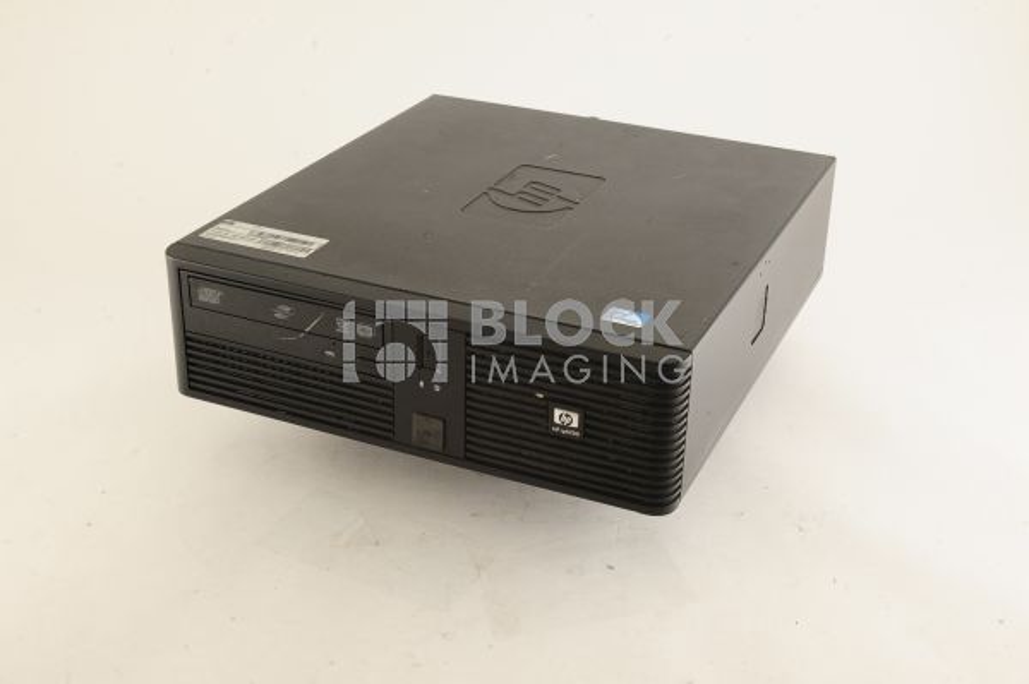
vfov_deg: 26.9
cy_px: 342
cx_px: 514
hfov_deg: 39.6
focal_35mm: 50
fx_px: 1428
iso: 1600
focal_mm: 50
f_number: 13
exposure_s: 1/160
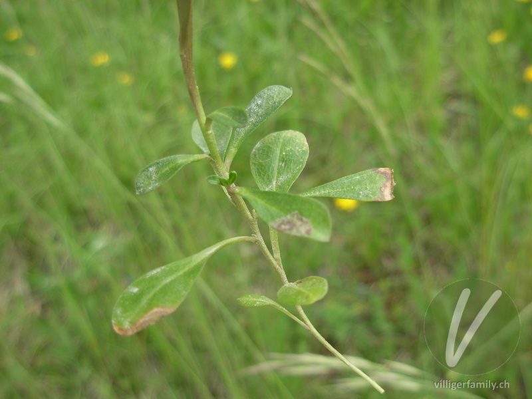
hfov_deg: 49.0
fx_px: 584
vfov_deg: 37.7
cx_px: 266
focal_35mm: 38
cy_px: 200
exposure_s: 1/384
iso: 79
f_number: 2.9
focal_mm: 6.3
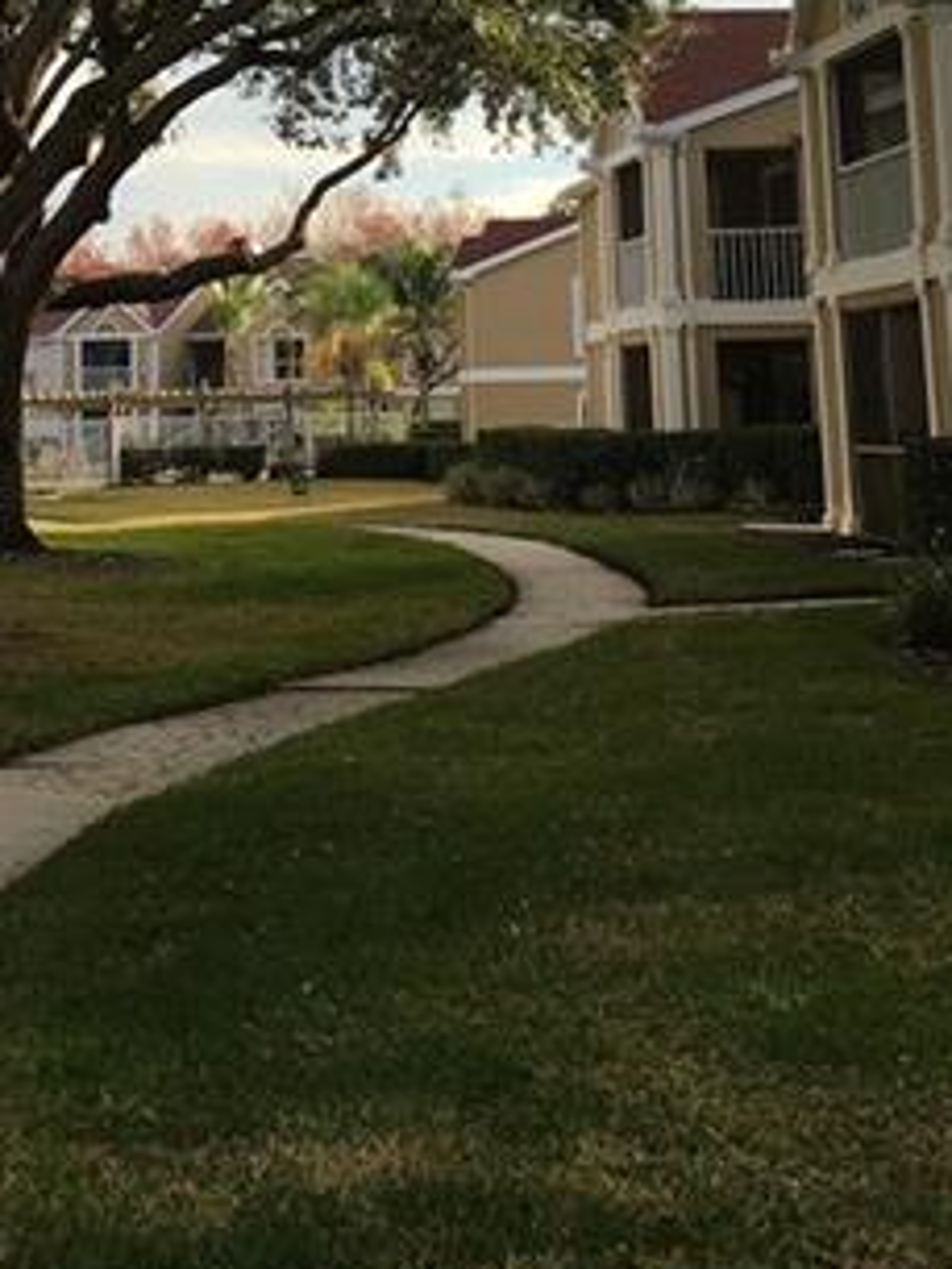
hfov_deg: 20.1
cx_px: 266
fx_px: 2675
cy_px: -137
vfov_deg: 24.8
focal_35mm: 73
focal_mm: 4.15
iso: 25
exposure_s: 1/620
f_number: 2.2
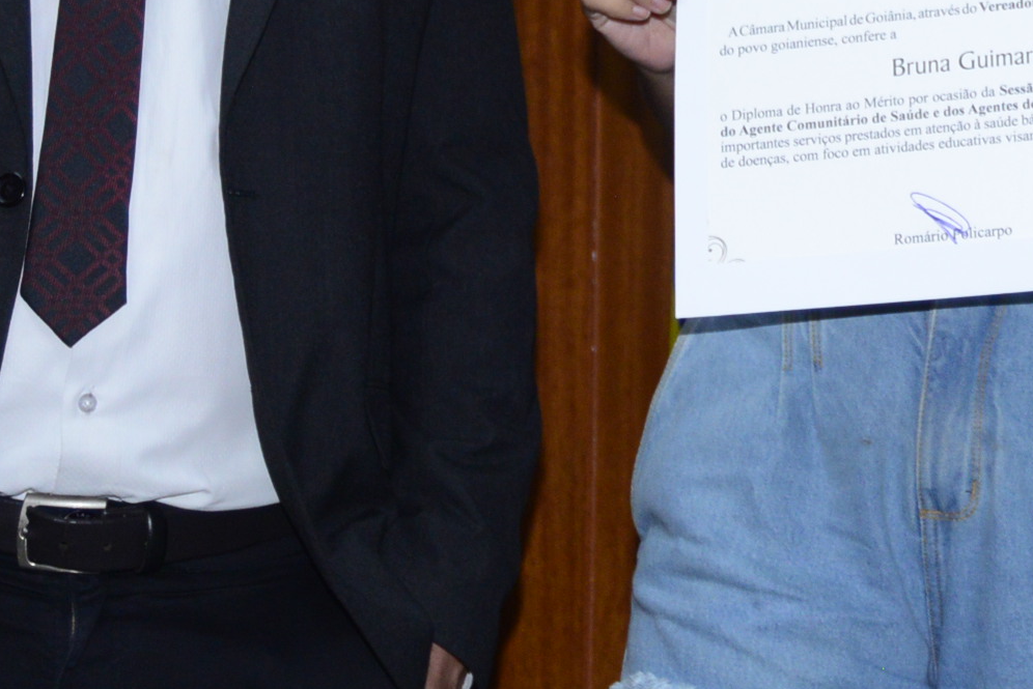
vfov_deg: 8.7
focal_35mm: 157
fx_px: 4507
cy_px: -142
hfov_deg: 13.0
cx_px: 895
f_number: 5.6
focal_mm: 52
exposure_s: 1/125
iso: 2000
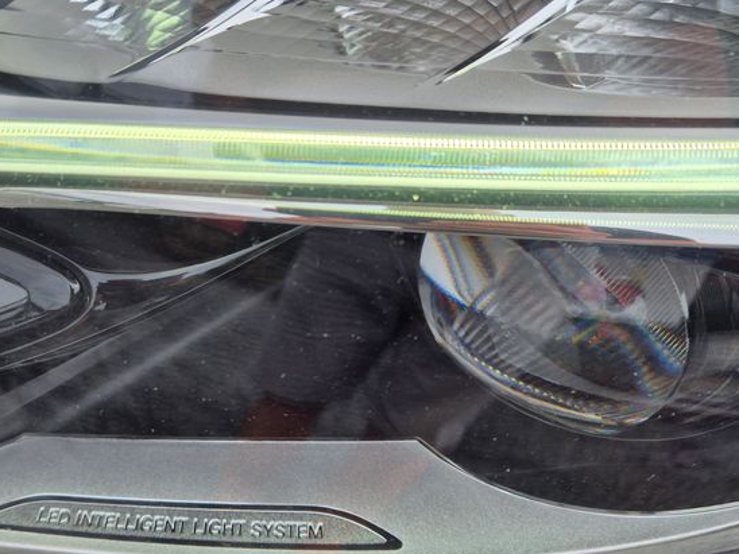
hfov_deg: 42.9
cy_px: 268
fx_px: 918
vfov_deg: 33.6
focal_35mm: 43
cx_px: 218
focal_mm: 5.4
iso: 25
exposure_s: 1/868
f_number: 1.8
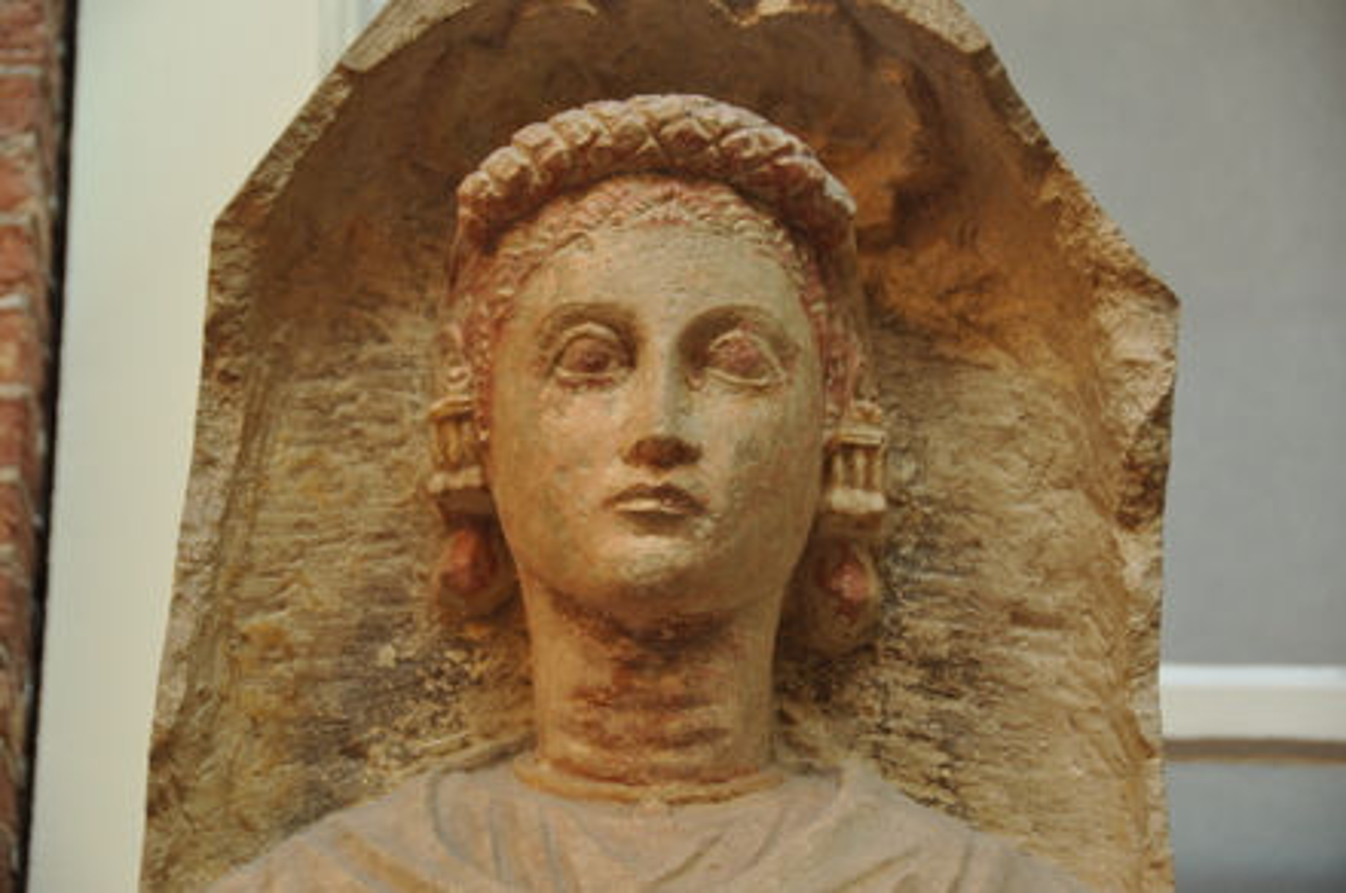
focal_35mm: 123
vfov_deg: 11.1
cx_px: 673
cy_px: 446
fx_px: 4592
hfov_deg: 16.7
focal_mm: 82
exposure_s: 1/15
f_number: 5
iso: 500
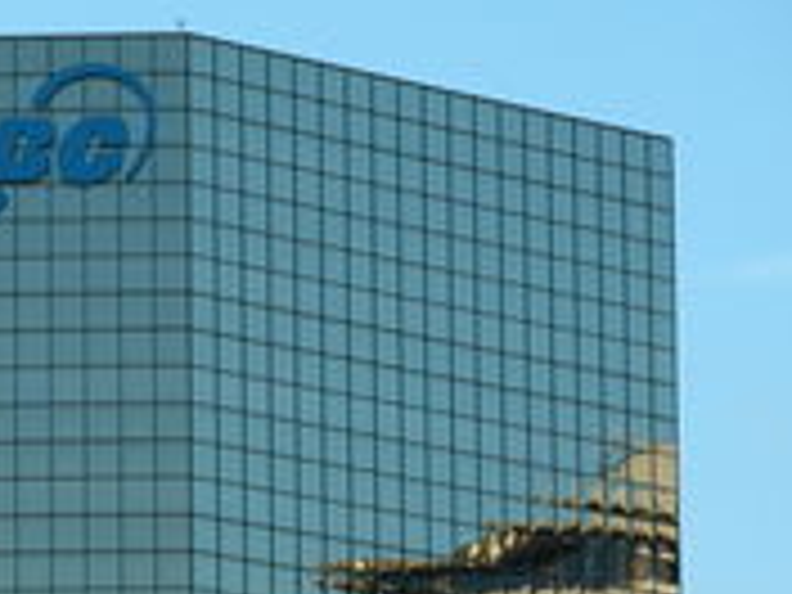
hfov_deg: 5.5
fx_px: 8260
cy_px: 446
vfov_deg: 4.1
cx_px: -58
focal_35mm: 361
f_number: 4.4
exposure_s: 1/297
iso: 100
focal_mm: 41.1
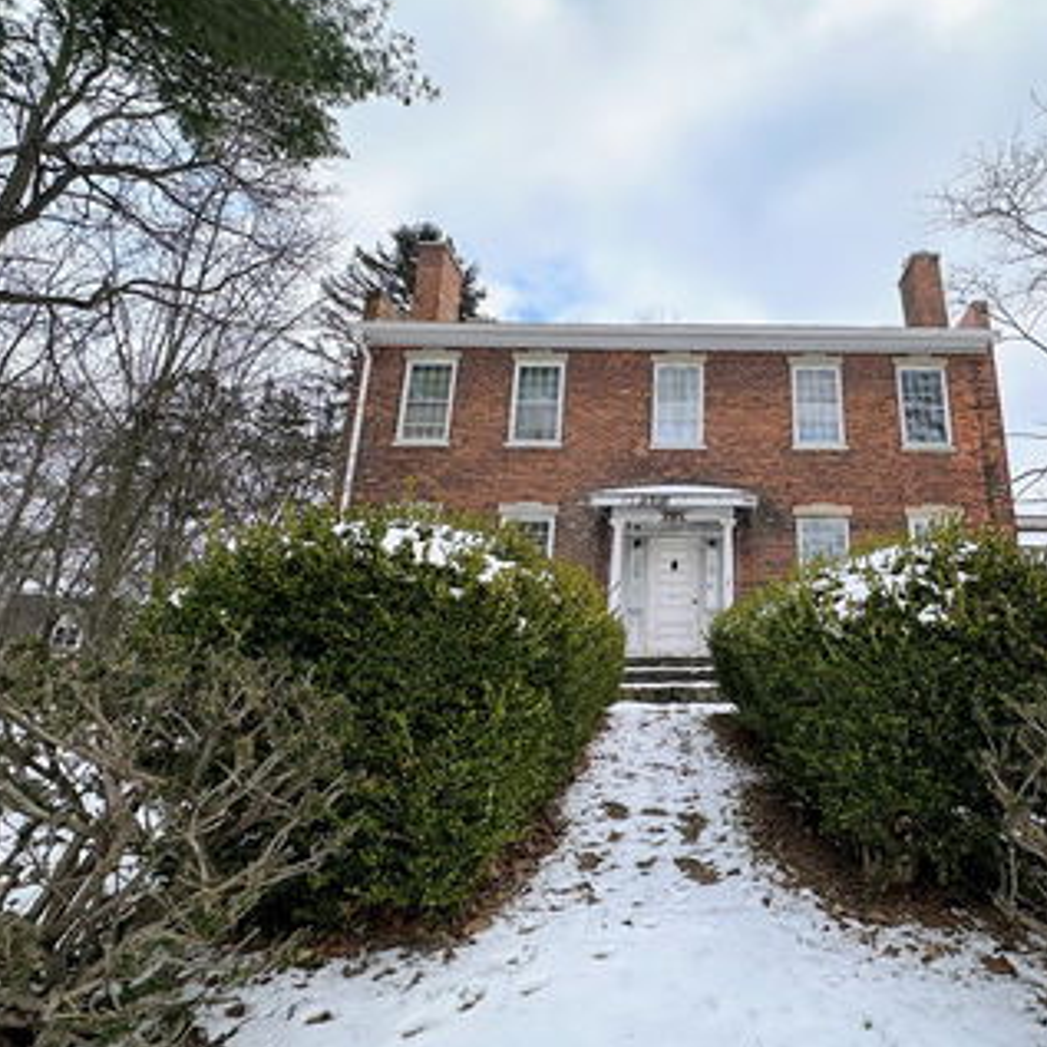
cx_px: 713
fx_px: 684
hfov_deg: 72.2
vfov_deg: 74.8
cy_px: 502
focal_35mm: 20
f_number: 2.2
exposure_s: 1/739
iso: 40
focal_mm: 2.22
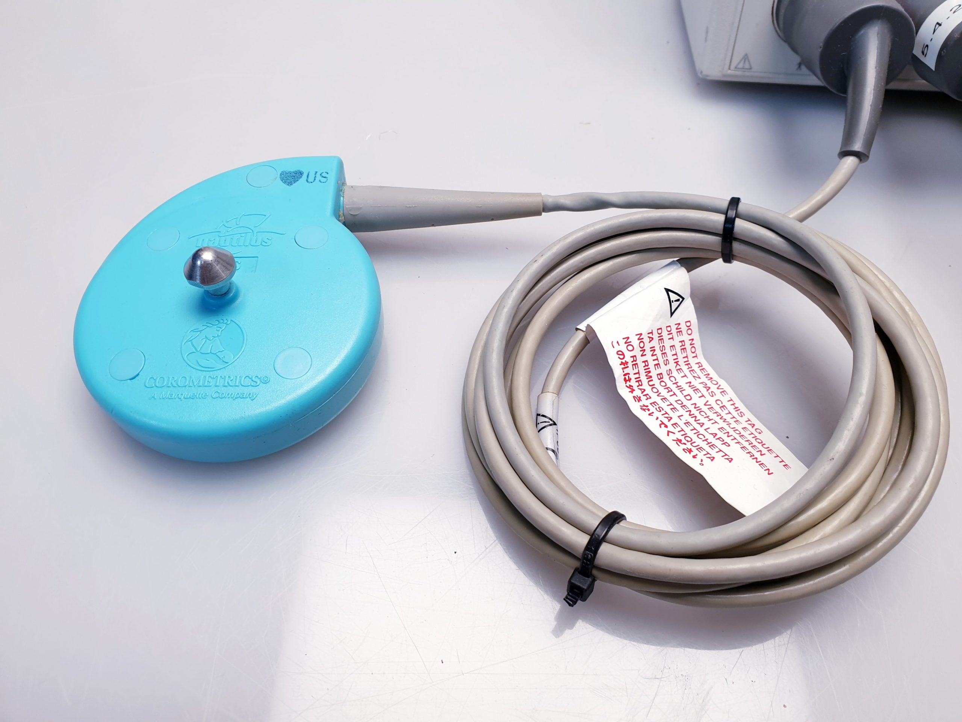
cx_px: 481
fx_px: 723
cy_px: 361
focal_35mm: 26
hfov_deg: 67.3
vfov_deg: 53.1
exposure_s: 1/50
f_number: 2.4
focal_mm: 4.3
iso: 64
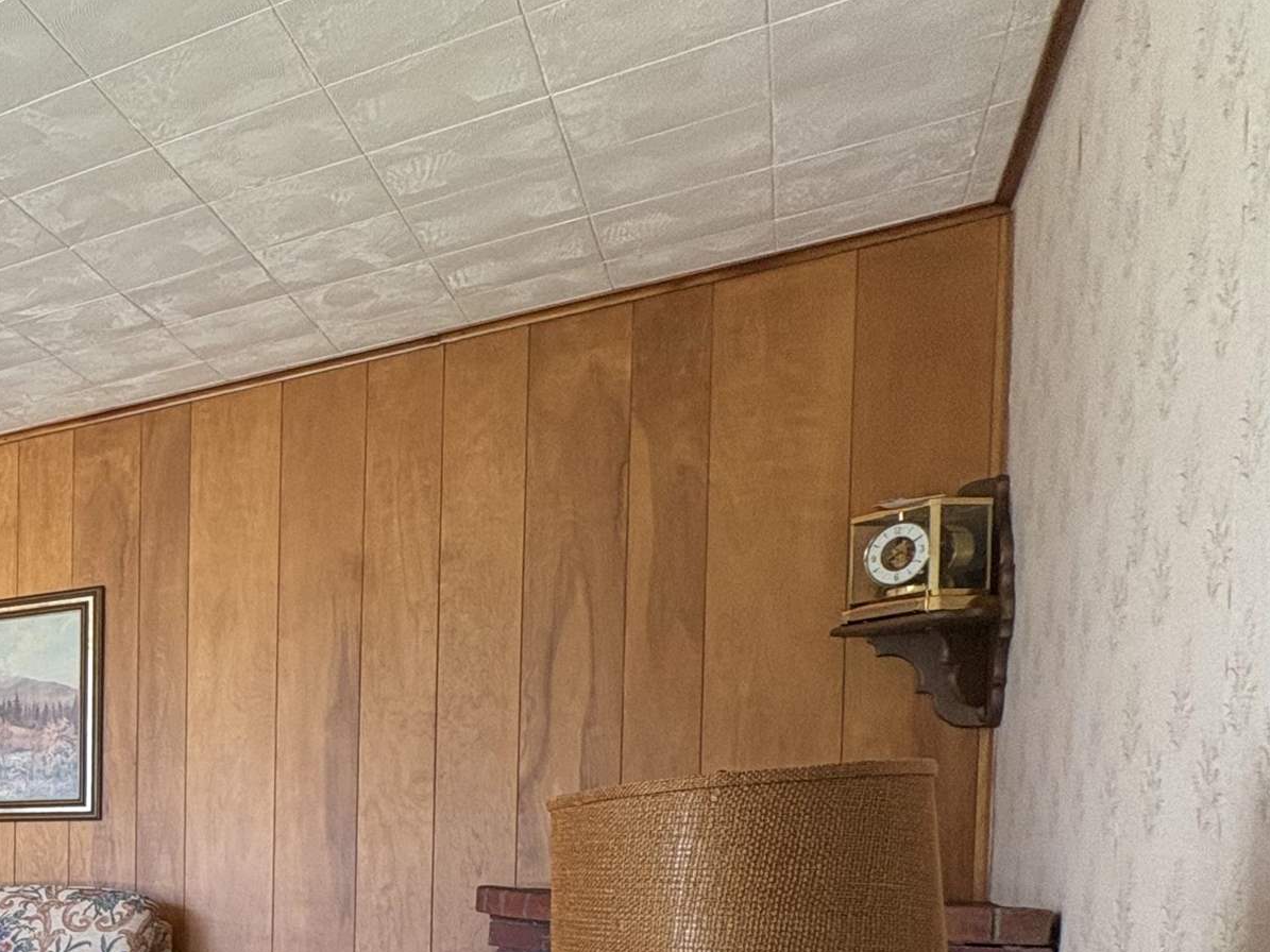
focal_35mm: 36
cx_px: -361
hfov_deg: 35.7
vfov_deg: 36.6
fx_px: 1321
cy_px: 898
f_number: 2.2
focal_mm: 2.22
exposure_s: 1/60
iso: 160
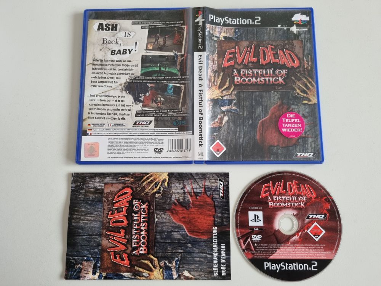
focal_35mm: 26
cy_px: 143
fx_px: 286
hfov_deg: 67.3
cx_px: 190
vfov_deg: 53.1
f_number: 1.8
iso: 160
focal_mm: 5.4
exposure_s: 1/100
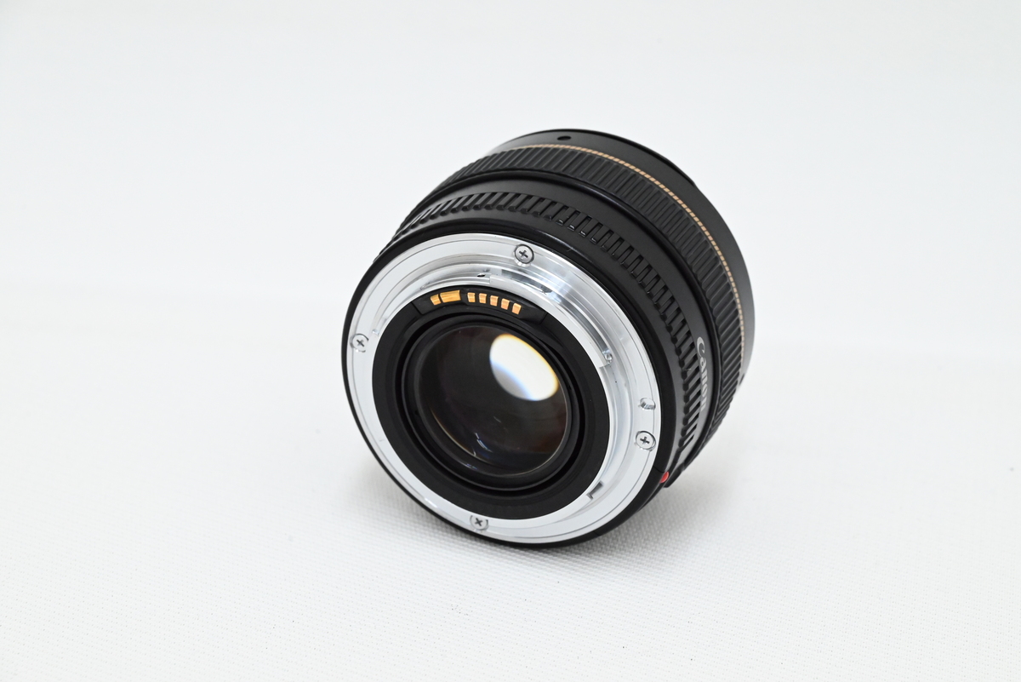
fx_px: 3263
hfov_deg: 17.8
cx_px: 510
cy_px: 341
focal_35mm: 115
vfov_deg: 11.9
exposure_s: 1/125
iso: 9000
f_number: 14
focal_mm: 115
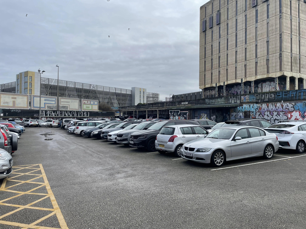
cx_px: 153
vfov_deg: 53.1
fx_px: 230
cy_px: 114
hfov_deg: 67.3
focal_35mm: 26
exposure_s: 1/2304
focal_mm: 4.2
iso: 32
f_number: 1.6
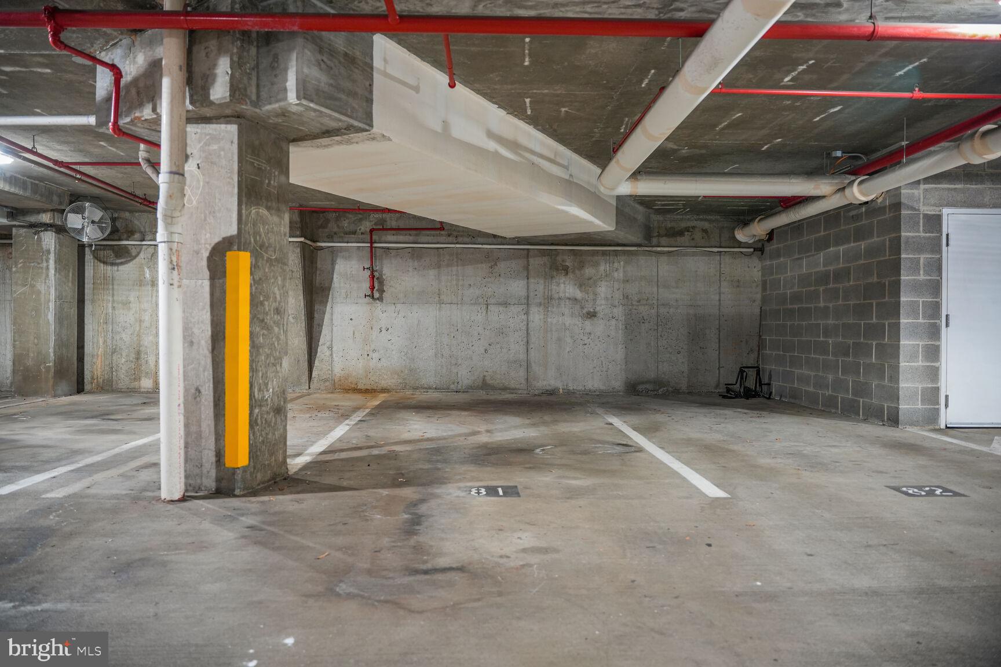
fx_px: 667
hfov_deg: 73.7
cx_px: 500
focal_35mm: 24
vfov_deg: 53.1
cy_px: 334
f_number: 2.8
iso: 800
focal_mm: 24
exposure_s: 1/25
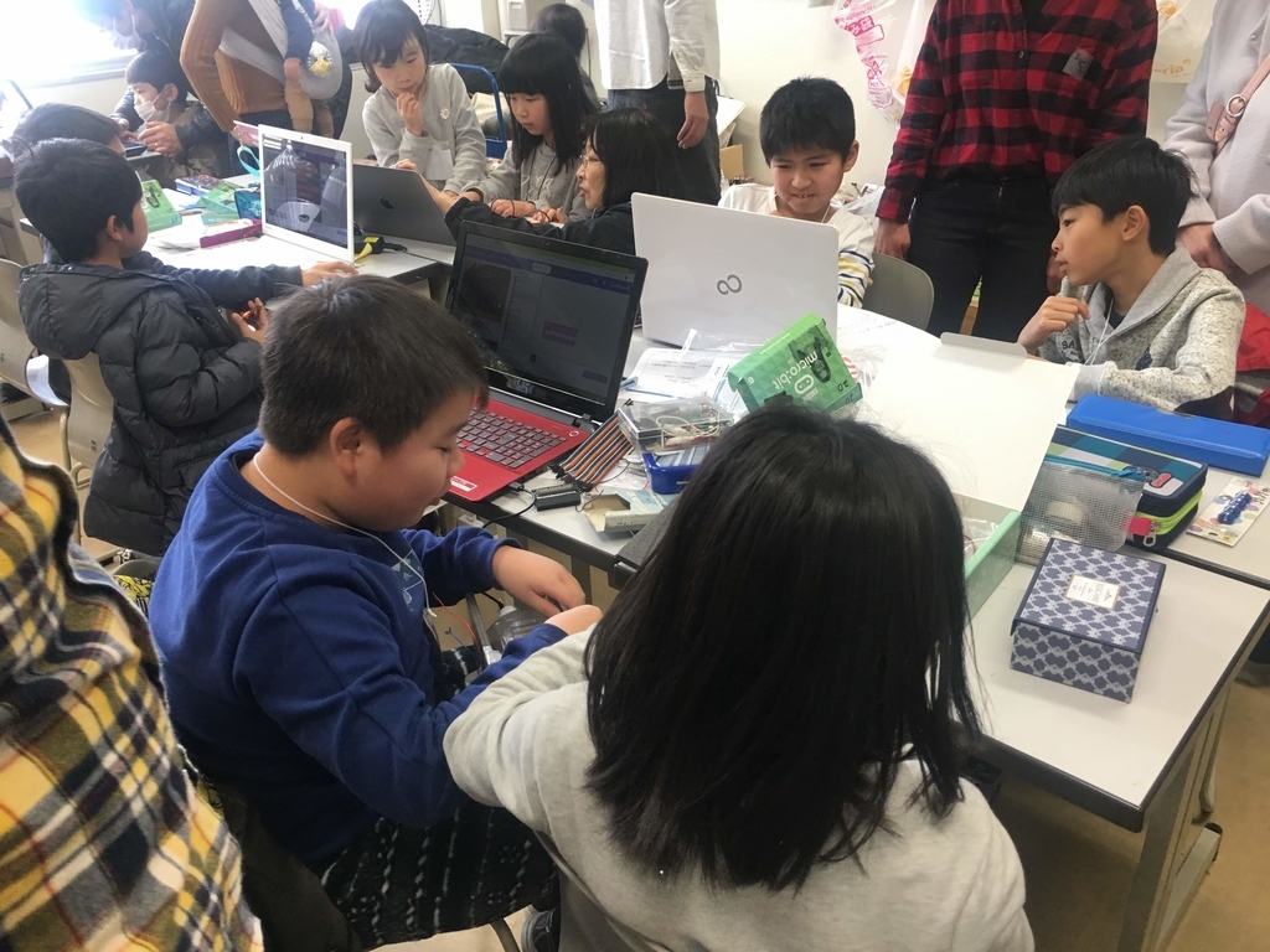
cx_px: 635
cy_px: 476
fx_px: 1064
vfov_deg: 48.2
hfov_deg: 61.7
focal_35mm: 29
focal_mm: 4.15
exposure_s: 1/30
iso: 40
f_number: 2.2
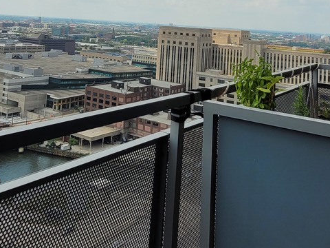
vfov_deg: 33.2
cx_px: 160
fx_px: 372
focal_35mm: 39
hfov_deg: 47.9
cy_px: -9
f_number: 2.2
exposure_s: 1/1728
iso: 40
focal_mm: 1.74
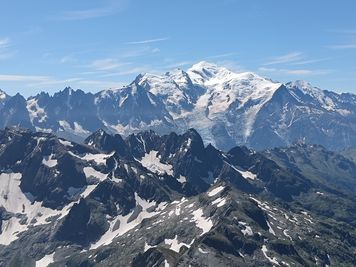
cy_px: 135
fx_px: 566
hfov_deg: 34.9
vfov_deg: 26.6
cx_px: 180
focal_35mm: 55
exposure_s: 1/1264
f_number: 1.9
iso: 103
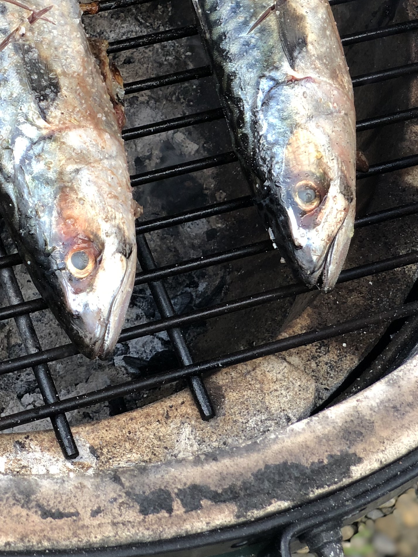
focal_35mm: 110
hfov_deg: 13.3
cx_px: -16
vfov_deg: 17.4
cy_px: -17
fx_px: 1771
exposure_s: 1/60
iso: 16
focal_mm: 6
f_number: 2.4
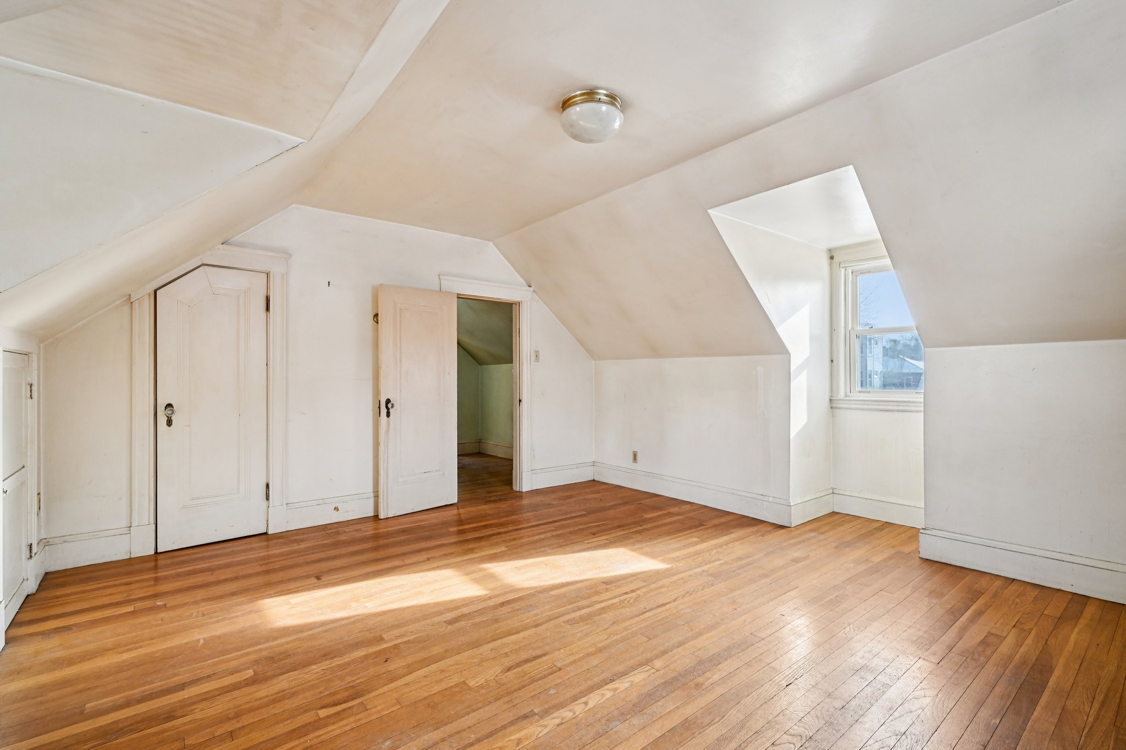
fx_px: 500
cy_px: 375
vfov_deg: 73.7
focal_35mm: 16
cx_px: 563
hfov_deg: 96.7
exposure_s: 1/40
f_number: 8
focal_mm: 16
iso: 400
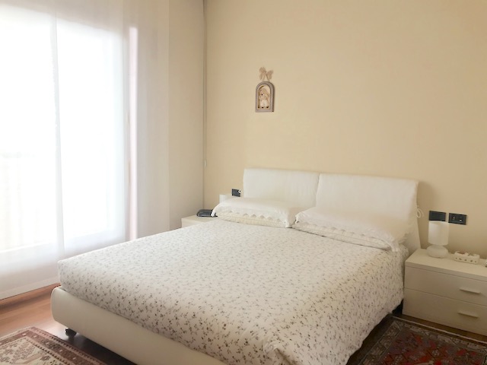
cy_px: 182
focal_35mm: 28
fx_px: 394
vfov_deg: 49.7
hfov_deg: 63.4
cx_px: 244
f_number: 1.8
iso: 25
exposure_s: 1/50
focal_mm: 3.99
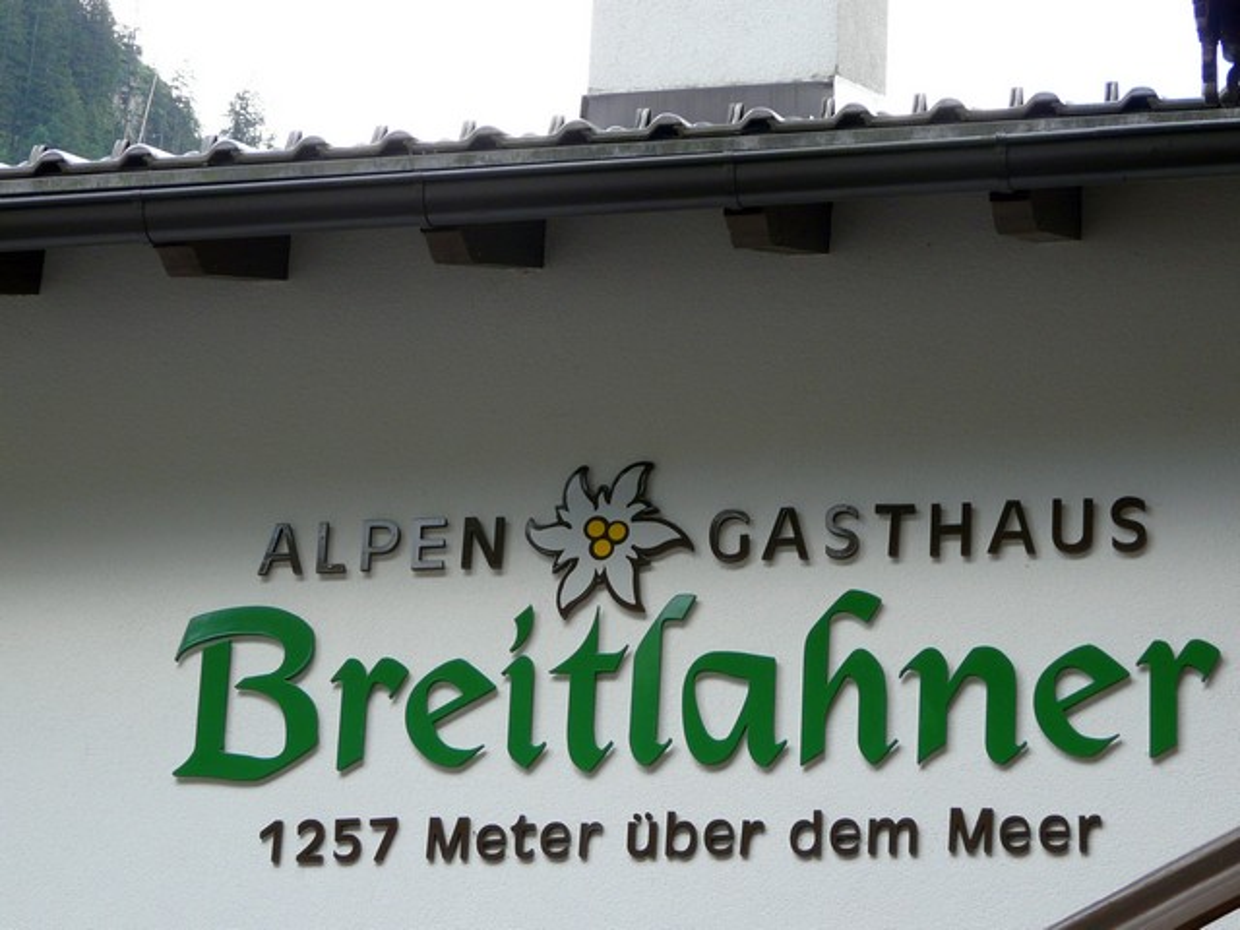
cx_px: 620
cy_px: 465
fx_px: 4191
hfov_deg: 16.8
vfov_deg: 12.7
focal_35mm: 117
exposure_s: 1/100
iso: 100
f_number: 3.6
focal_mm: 15.1
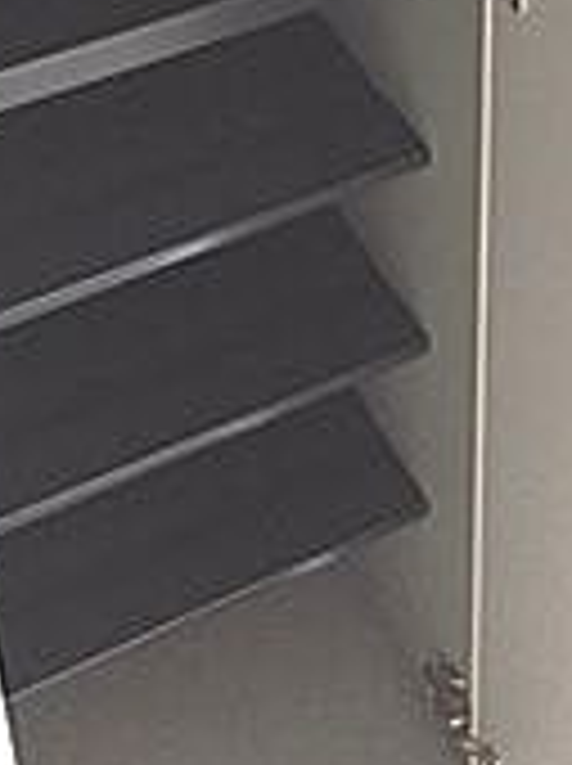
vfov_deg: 21.7
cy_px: -216
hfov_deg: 17.9
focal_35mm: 82
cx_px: 383
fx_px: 1811
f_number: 2.2
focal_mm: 4.15
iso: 250
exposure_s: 1/30
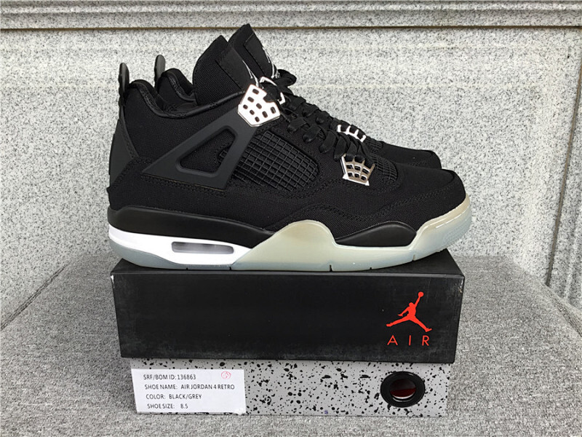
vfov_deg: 45.4
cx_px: 291
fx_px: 521
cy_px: 218
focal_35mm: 31
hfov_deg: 58.4
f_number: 2.4
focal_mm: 3.3
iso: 25
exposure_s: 1/136
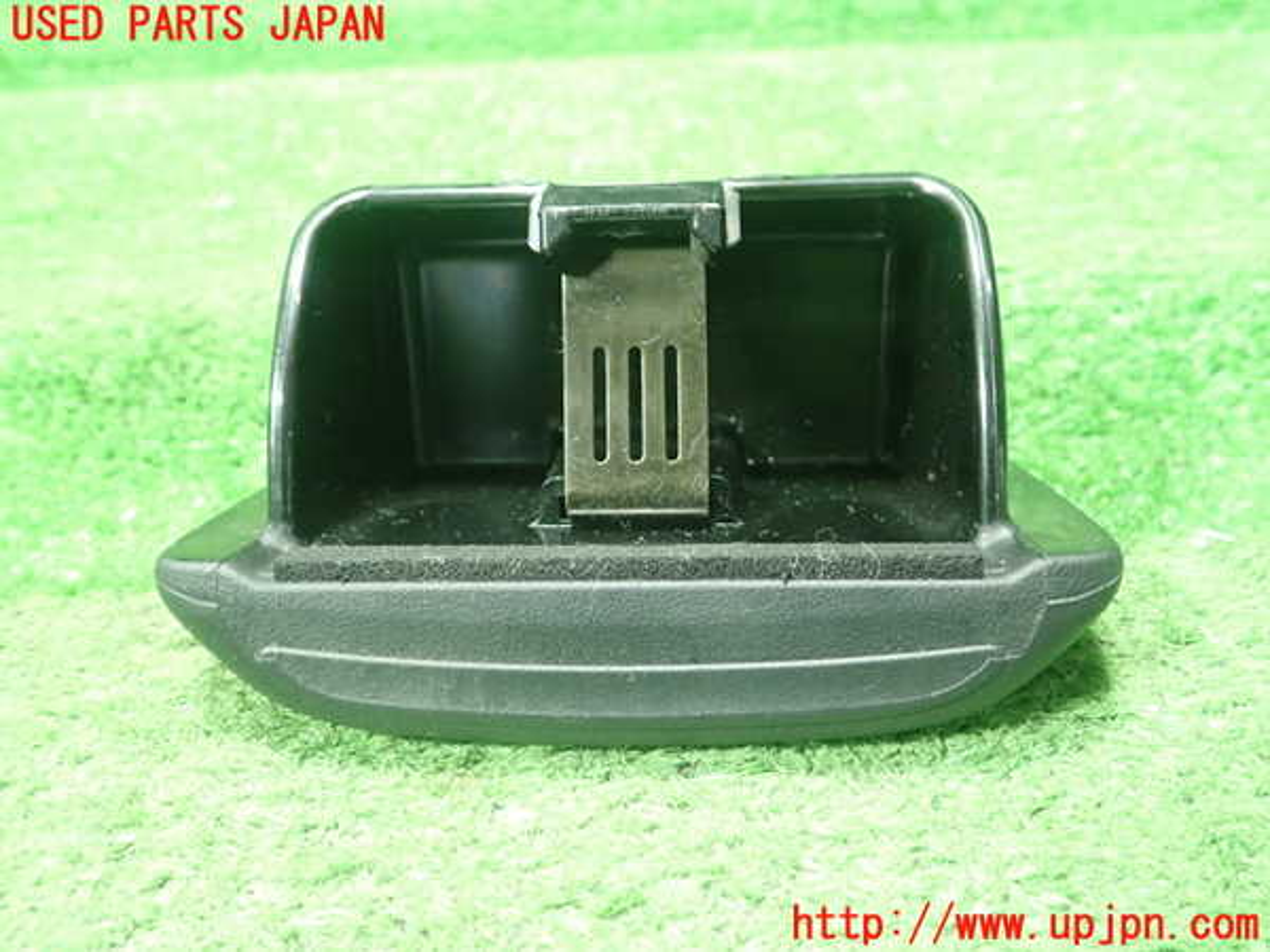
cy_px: 476
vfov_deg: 46.8
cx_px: 635
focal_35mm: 30
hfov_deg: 60.0
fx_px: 1101
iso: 800
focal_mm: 5.5
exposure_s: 1/30
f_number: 2.3
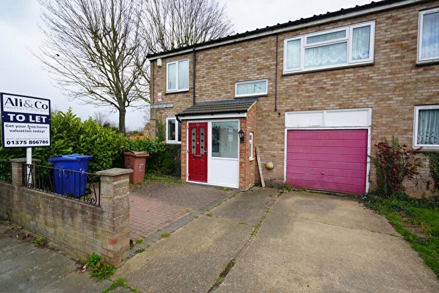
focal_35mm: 16
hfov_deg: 96.7
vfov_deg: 73.8
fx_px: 195
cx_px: 220
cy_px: 146
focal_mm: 16
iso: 100
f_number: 10
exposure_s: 1/80
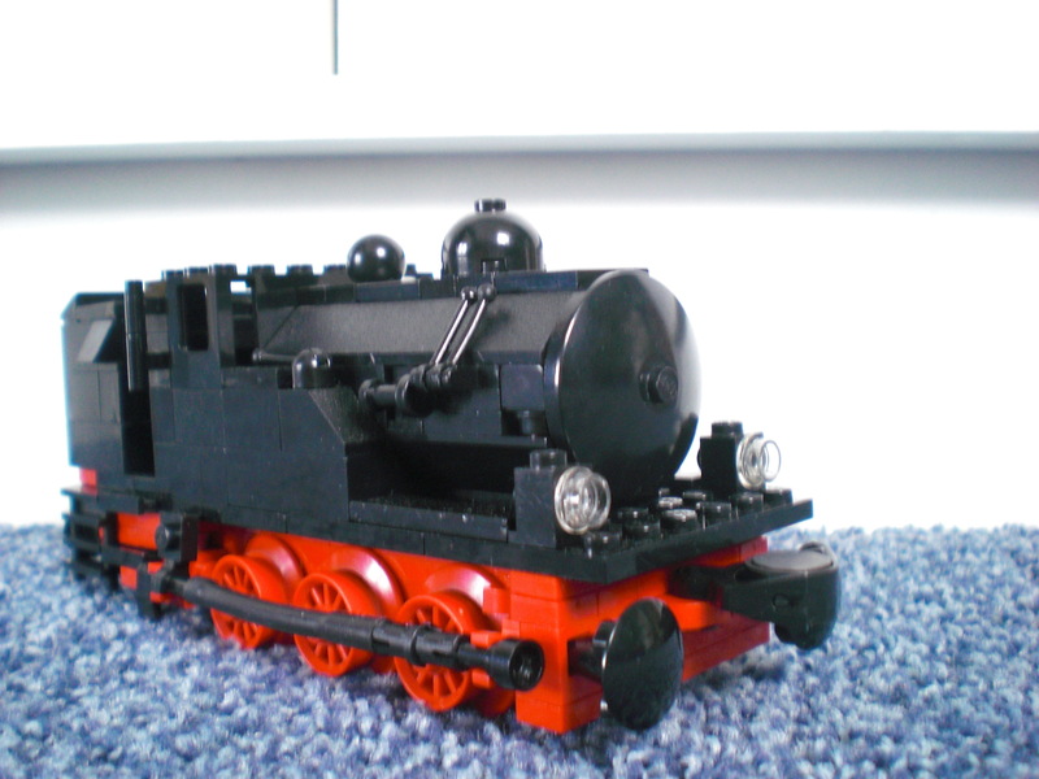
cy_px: 390
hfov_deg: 49.0
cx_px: 520
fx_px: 1141
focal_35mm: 38
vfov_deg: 37.7
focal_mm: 6.3
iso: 200
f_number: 3.1
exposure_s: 1/5
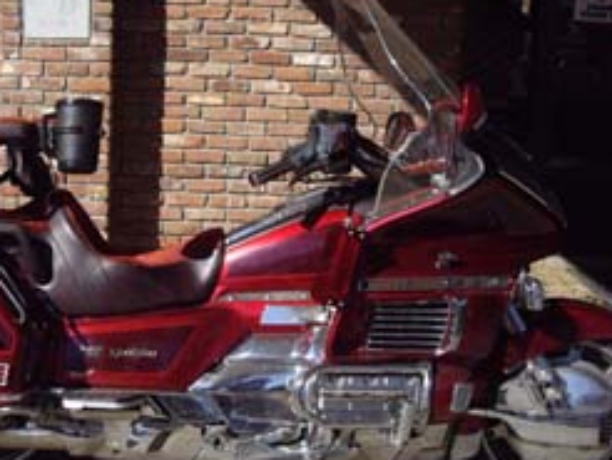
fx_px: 956
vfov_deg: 27.1
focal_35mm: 54
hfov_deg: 35.0
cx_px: 187
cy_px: 220
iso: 400
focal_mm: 7.9
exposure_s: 1/1600
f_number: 5.6
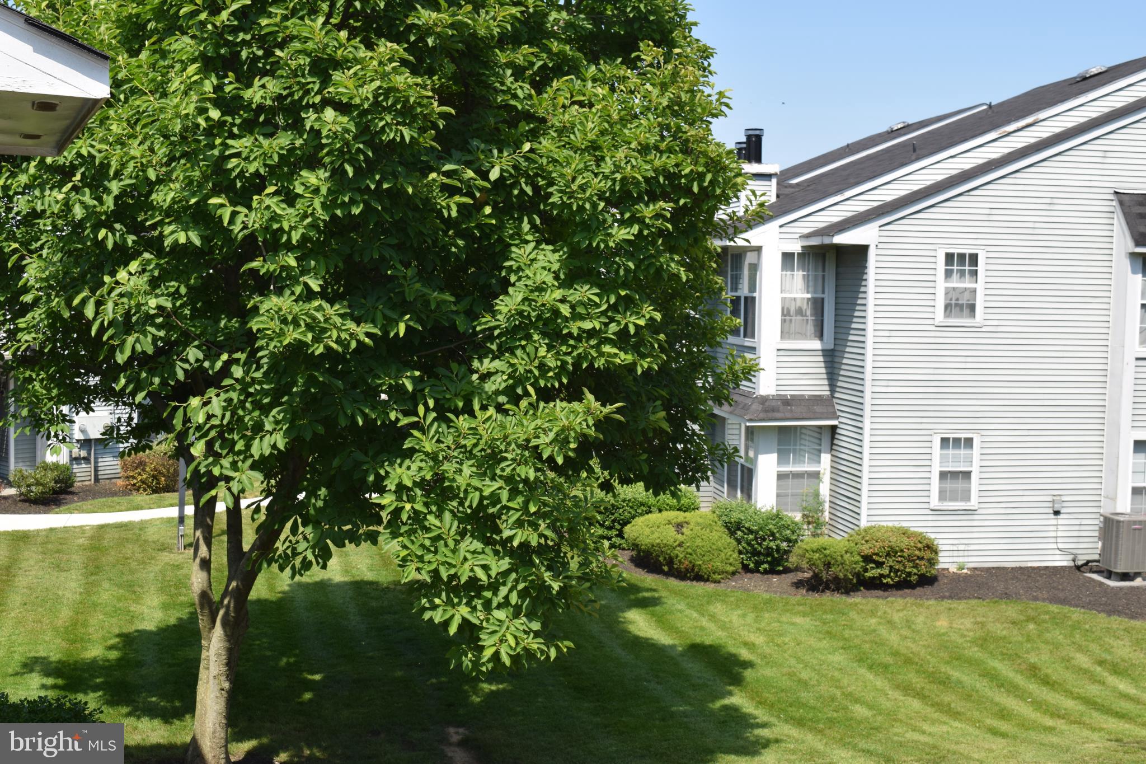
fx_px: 1385
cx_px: 573
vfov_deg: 30.8
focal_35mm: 44
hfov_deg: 45.0
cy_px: 382
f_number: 8
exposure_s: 1/200
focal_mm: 29
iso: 100
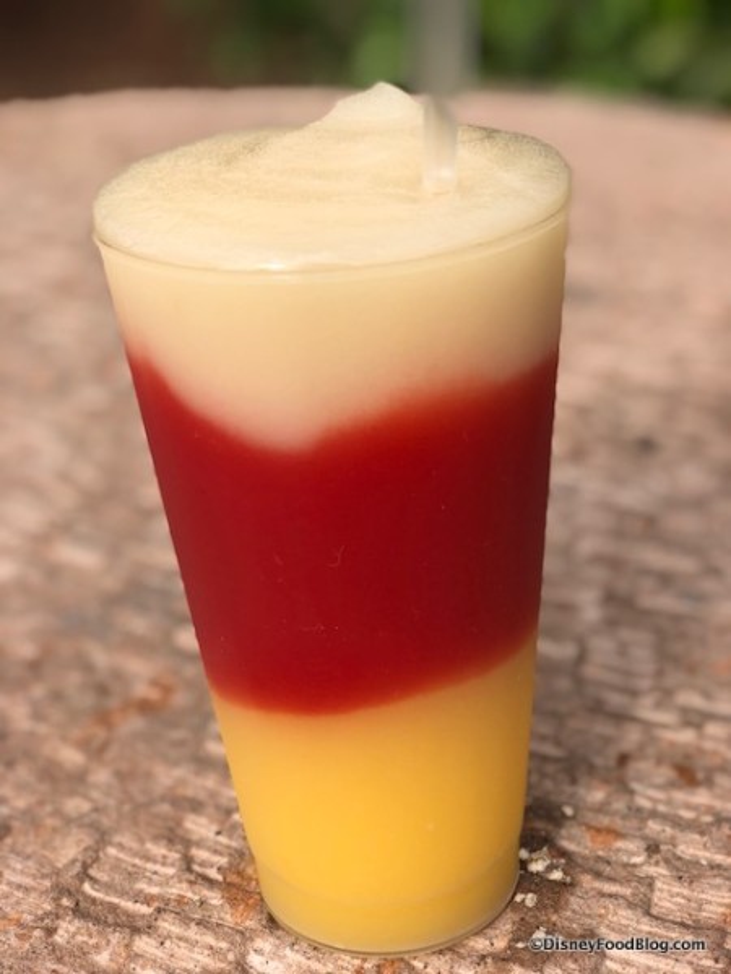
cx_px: 366
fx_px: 1605
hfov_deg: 25.7
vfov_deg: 33.8
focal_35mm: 57
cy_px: 487
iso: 20
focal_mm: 6.6
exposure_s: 1/329
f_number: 2.8
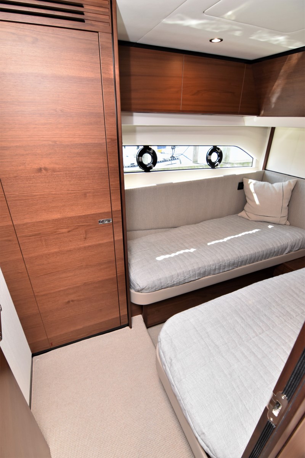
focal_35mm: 16
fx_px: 210
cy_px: 229
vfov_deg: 95.0
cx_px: 152
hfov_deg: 72.1
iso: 800
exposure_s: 1/100
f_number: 5
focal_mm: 11
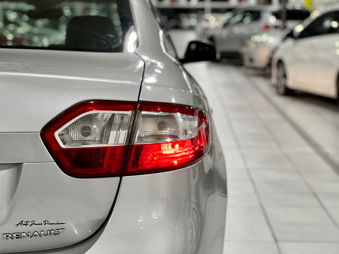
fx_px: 754
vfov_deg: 19.1
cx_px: 170
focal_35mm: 77
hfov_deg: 25.3
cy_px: 127
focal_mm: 9
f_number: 2.8
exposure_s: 1/40
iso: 200
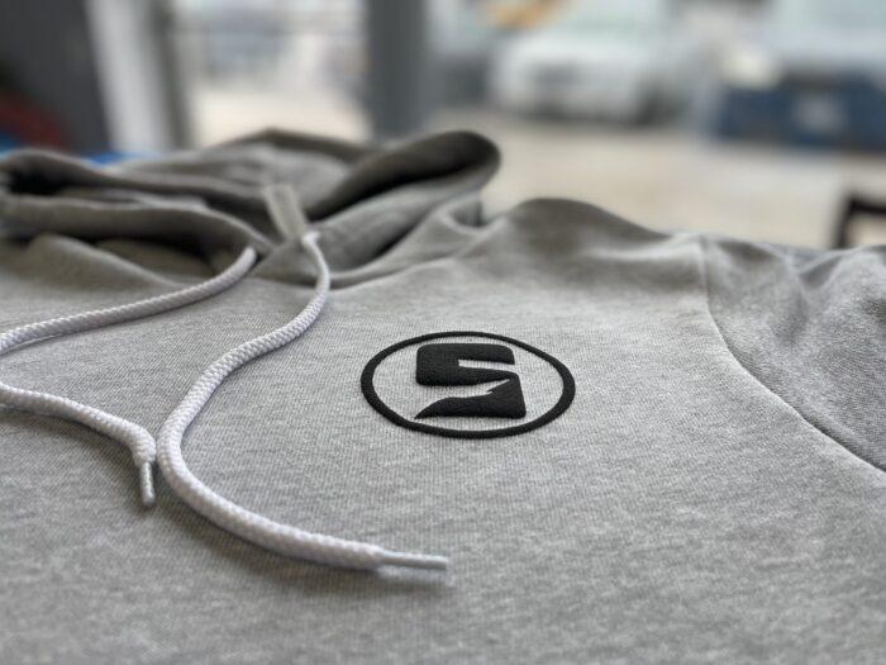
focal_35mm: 26
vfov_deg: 53.1
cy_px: 332
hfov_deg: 67.3
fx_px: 665
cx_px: 443
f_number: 1.6
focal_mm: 5.1
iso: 50
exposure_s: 1/355
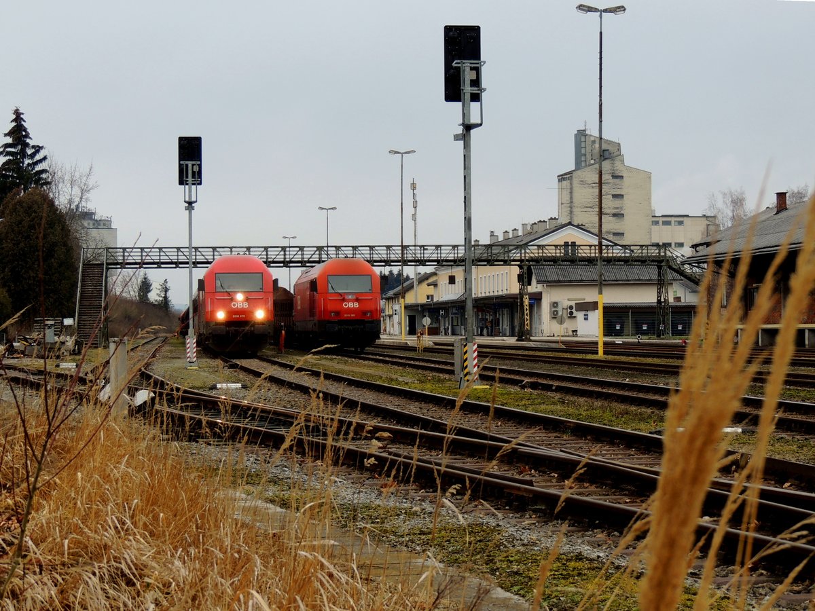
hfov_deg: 23.0
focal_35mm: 85
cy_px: 306
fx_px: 2001
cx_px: 408
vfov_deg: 17.4
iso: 100
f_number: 4
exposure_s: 1/100
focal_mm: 15.1
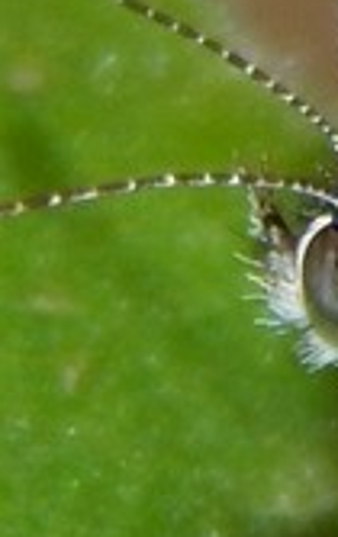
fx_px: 13692
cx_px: 821
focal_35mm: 933
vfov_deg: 2.2
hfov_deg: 1.4
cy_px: -135
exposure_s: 1/80
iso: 125
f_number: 10.5
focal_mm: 32.8
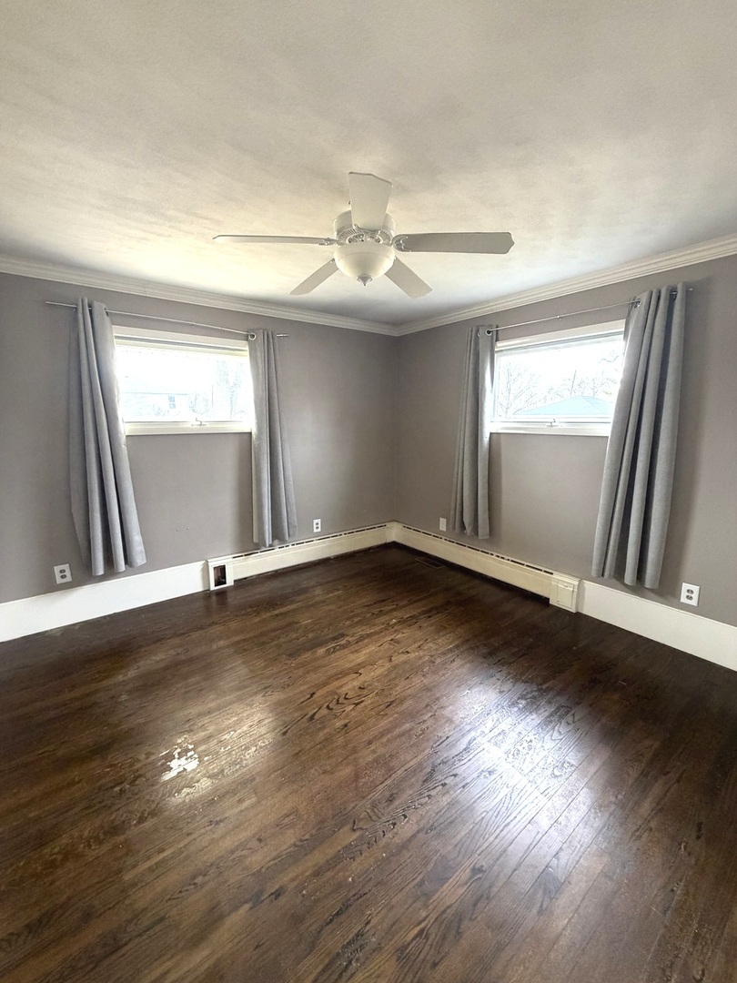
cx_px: 368
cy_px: 492
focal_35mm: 14
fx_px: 397
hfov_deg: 85.7
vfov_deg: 102.1
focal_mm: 2.22
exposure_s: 1/60
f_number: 2.2
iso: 320
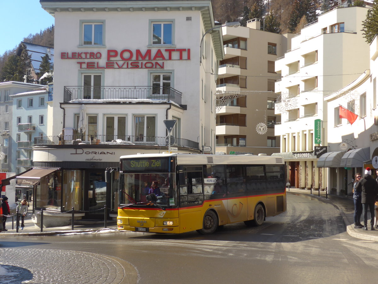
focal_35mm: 52
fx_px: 568
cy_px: 142
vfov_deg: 28.0
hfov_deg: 36.8
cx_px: 189
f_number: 3.3
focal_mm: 10.7
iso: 80
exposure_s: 1/640
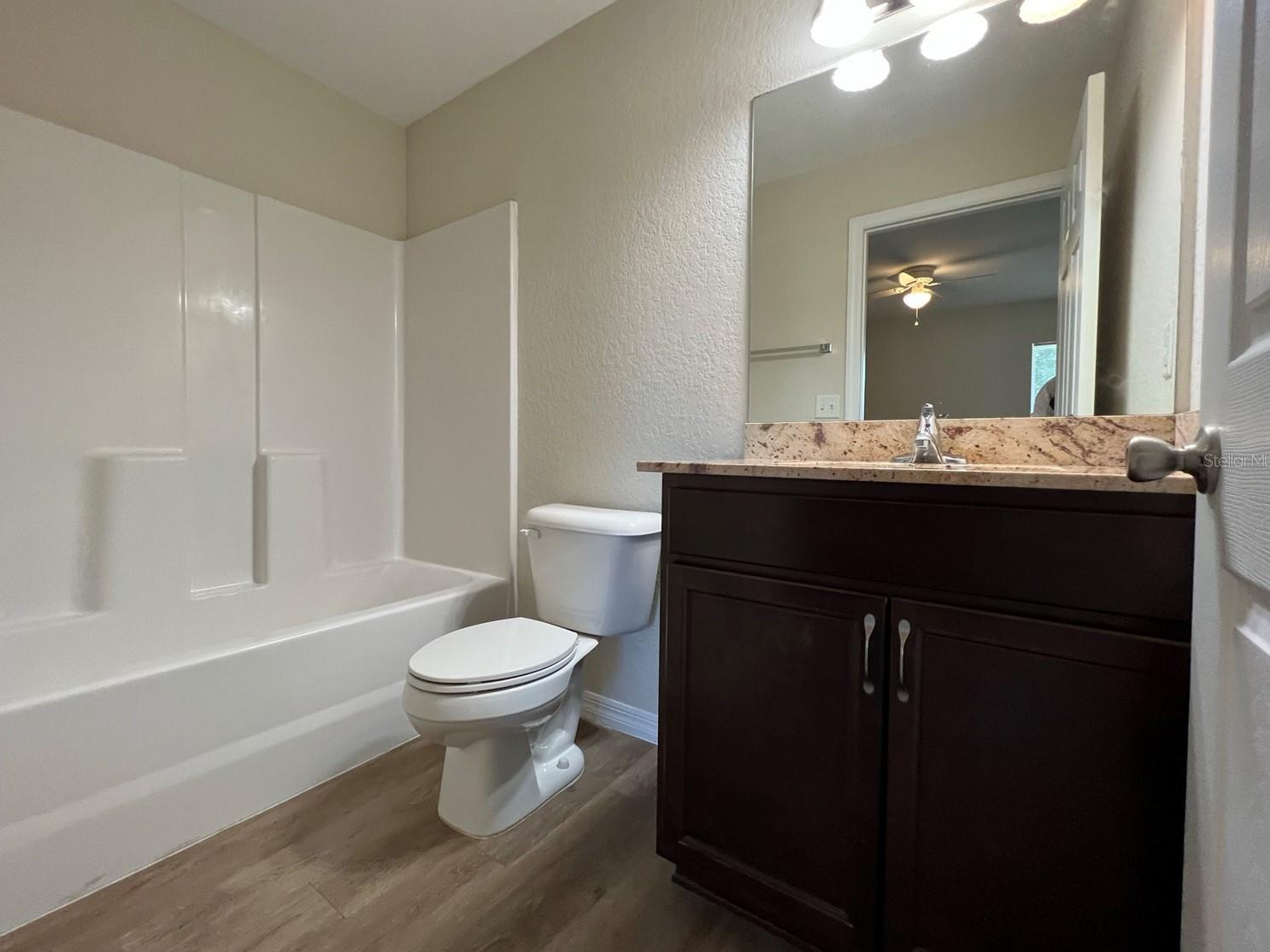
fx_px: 514
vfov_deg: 85.6
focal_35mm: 14
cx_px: 601
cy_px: 460
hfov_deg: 102.0
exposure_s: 1/120
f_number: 1.8
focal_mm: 1.57
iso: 250
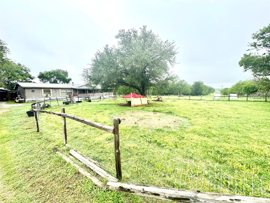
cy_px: 102
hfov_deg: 102.1
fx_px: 109
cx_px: 135
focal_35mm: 14
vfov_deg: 85.7
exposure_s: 1/370
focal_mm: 2.22
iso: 40
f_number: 2.2
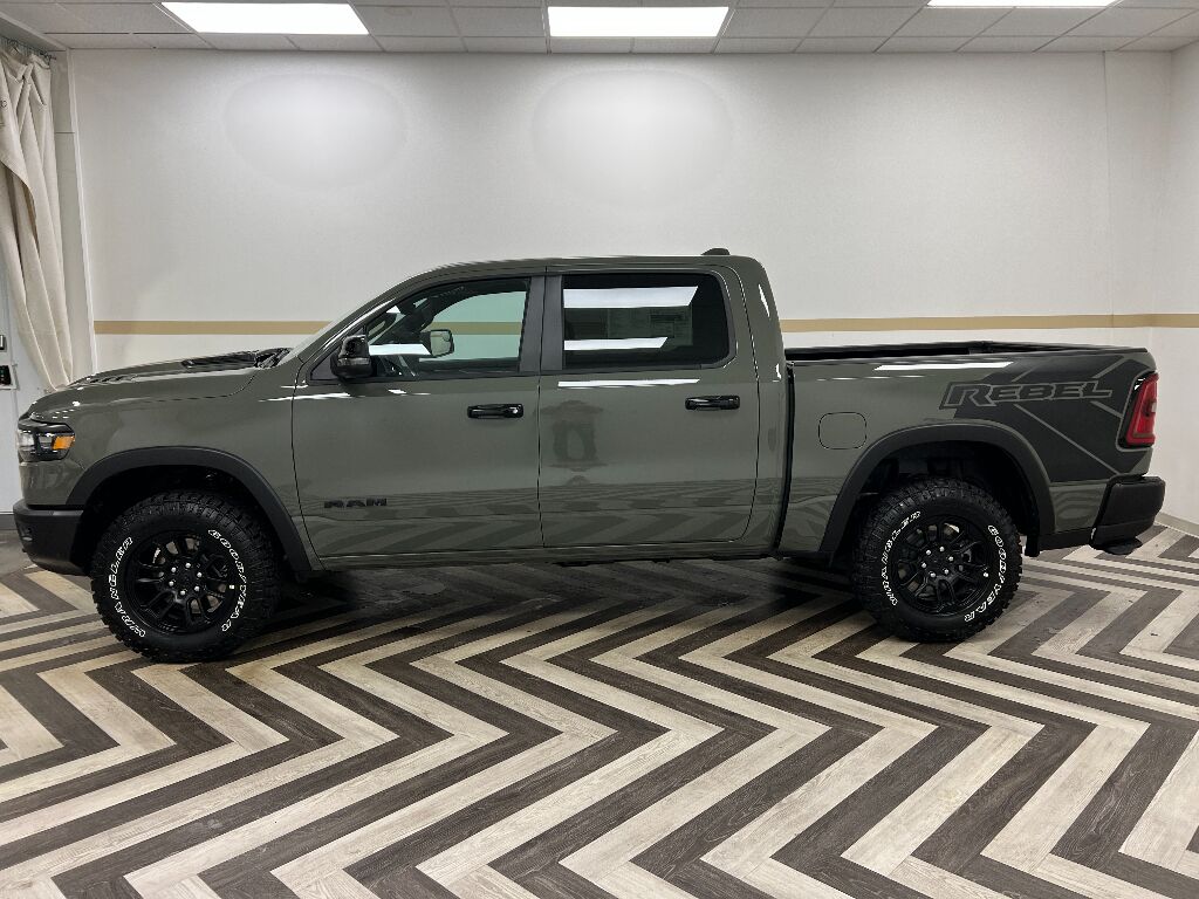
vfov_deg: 53.1
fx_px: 901
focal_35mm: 26
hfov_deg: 67.3
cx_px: 600
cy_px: 450
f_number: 1.5
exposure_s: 1/120
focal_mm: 5.7
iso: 80
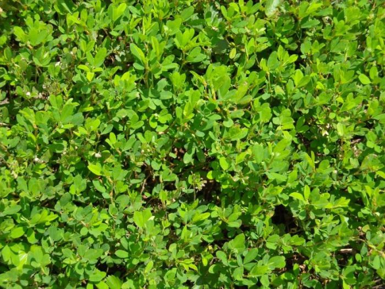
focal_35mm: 76
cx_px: 192
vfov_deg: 19.4
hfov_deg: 25.7
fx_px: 845
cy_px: 144
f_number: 3.9
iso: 64
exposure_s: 1/323
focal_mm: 12.3
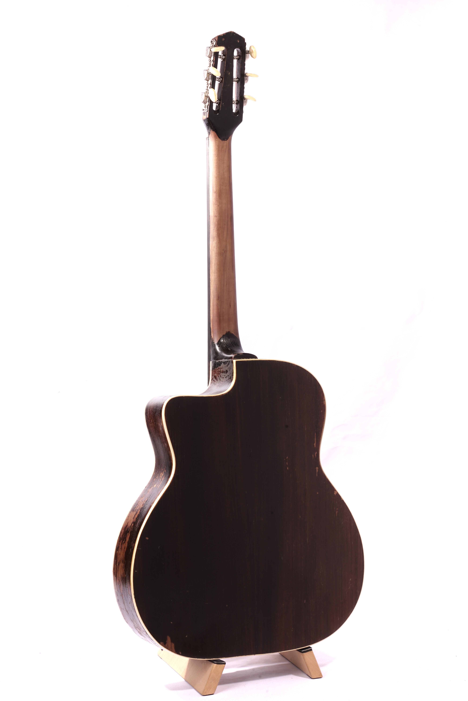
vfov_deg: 31.4
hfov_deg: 21.2
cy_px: 350
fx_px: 1248
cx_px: 234
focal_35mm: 64
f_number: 22
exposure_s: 1/4
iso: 100
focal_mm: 64
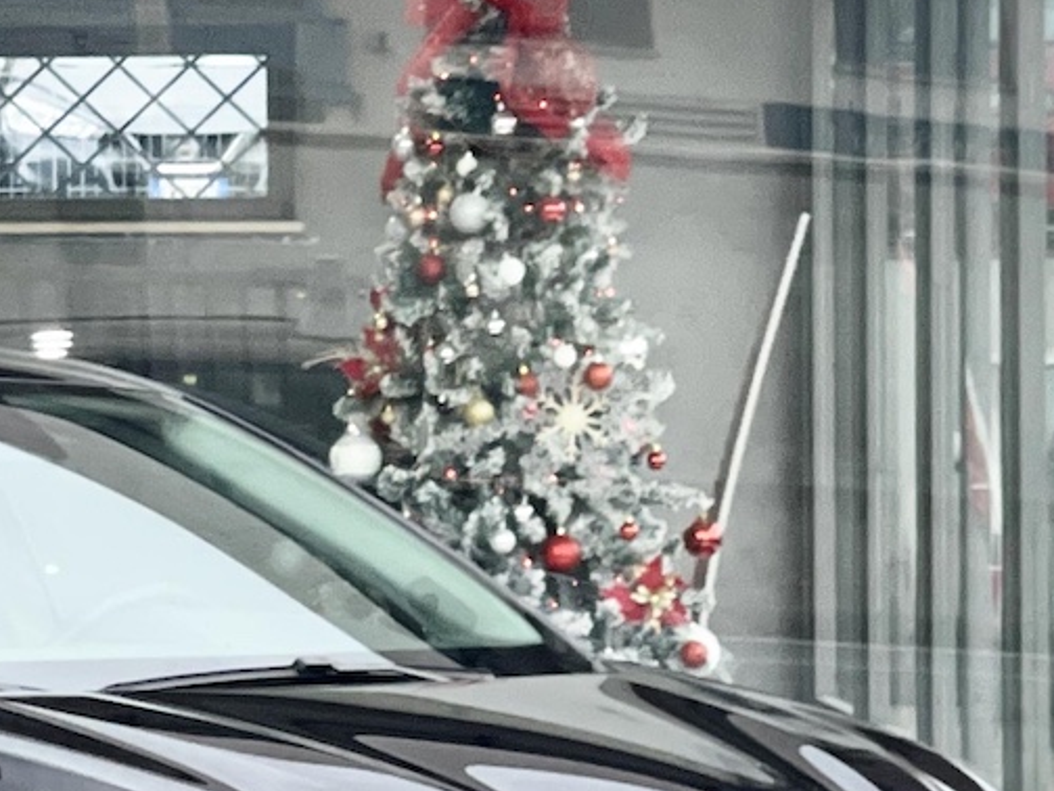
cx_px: -124
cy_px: 932
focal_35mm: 198
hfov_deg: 9.9
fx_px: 6029
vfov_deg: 7.4
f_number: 2.2
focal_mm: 7.5
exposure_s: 1/121
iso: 160
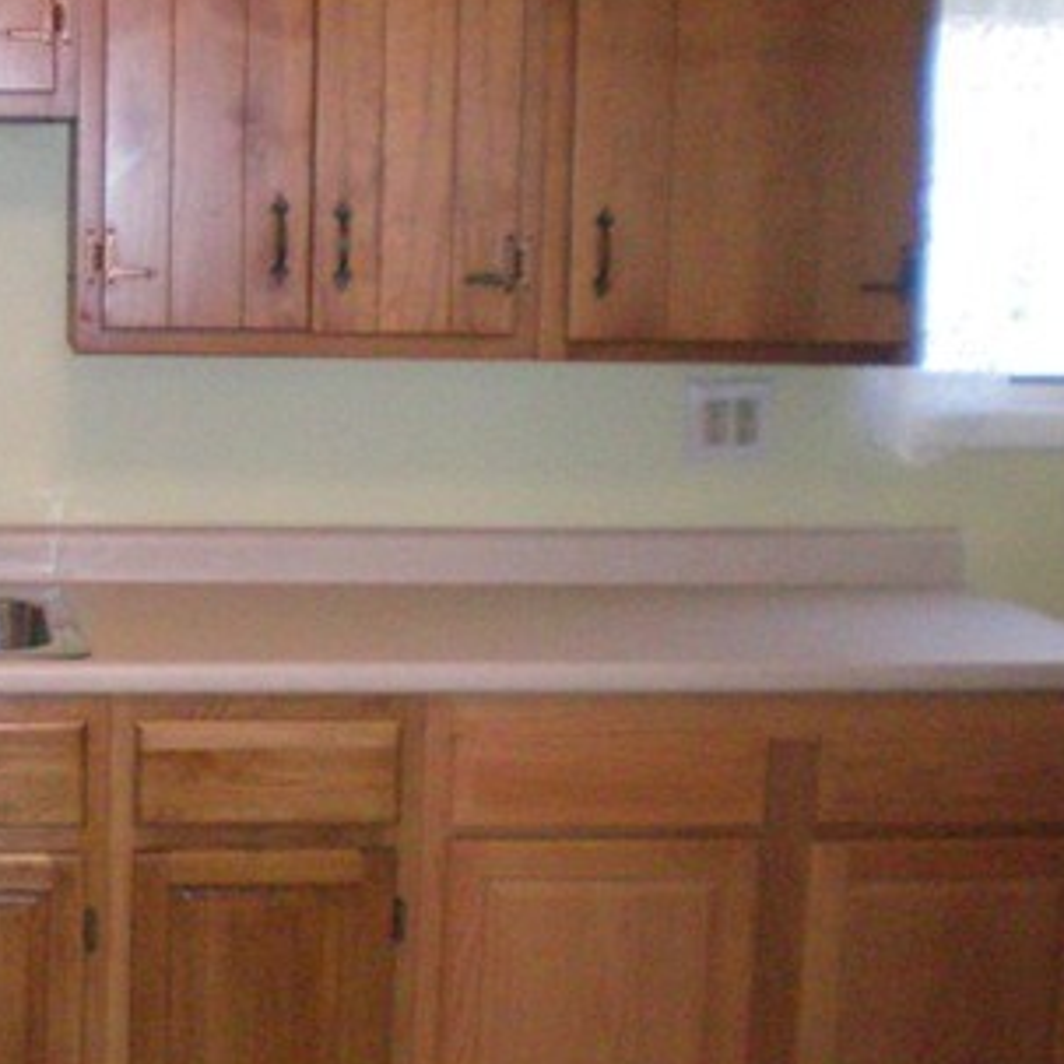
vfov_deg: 24.3
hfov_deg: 23.4
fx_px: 2469
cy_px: 597
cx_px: 35
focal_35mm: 71
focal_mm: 6.3
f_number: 3.1
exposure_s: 1/60
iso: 400
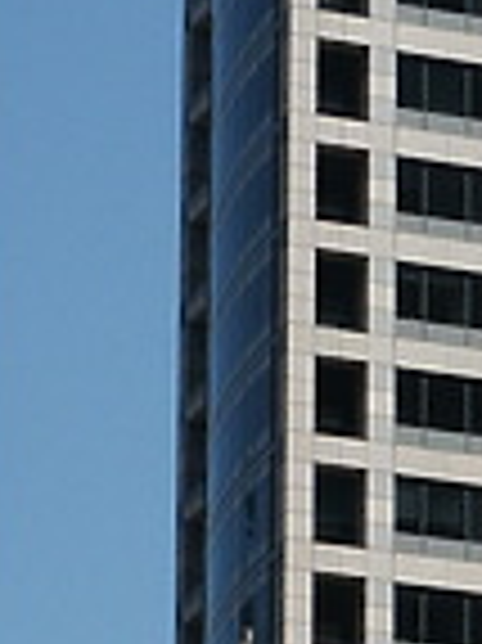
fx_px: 7400
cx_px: 829
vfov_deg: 5.0
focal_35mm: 398
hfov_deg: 3.7
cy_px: 567
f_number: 8
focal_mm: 18.86
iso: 64
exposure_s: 1/250
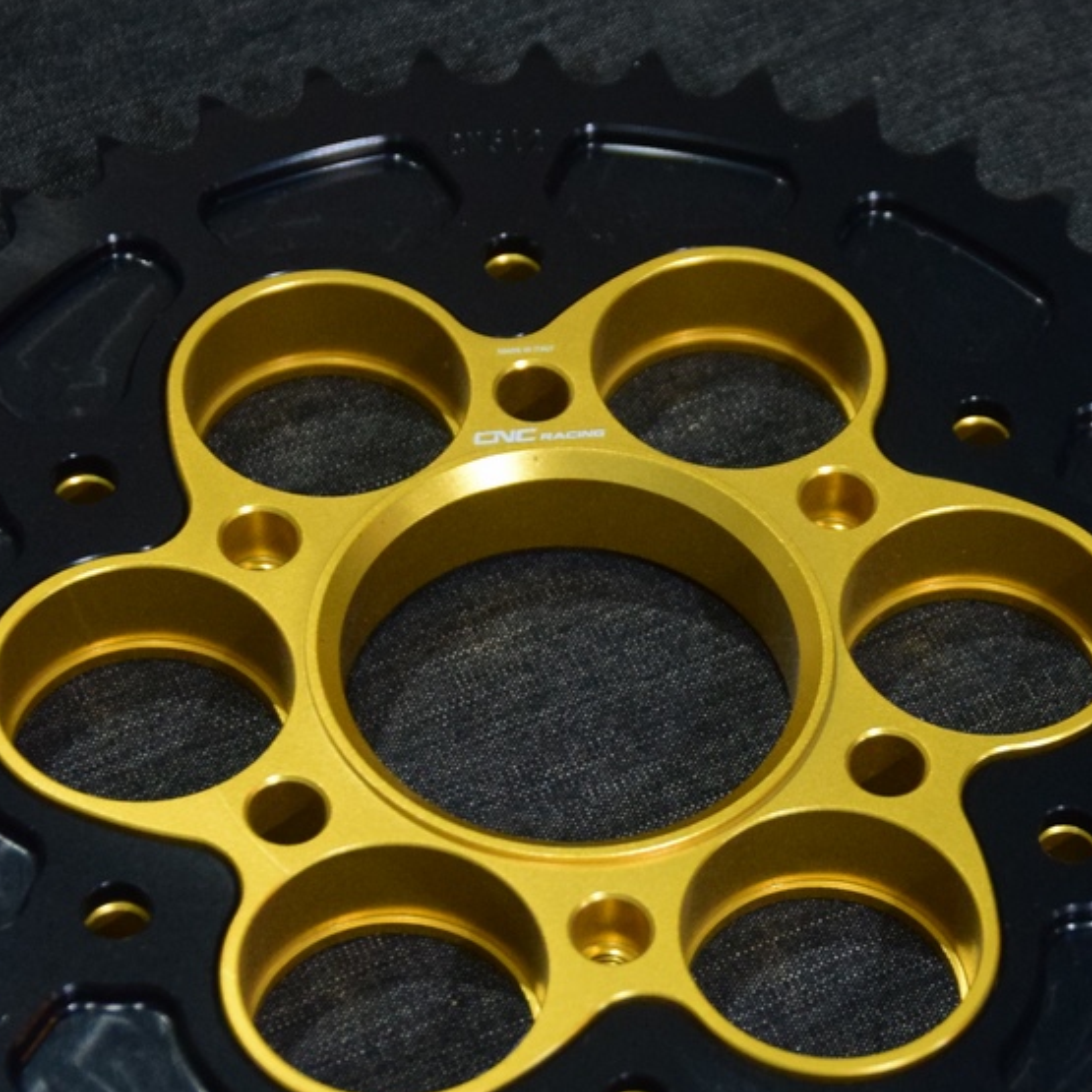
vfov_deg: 11.9
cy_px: 710
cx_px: 1007
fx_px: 5246
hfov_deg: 11.8
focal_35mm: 147
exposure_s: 1/30
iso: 2000
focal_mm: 40
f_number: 4
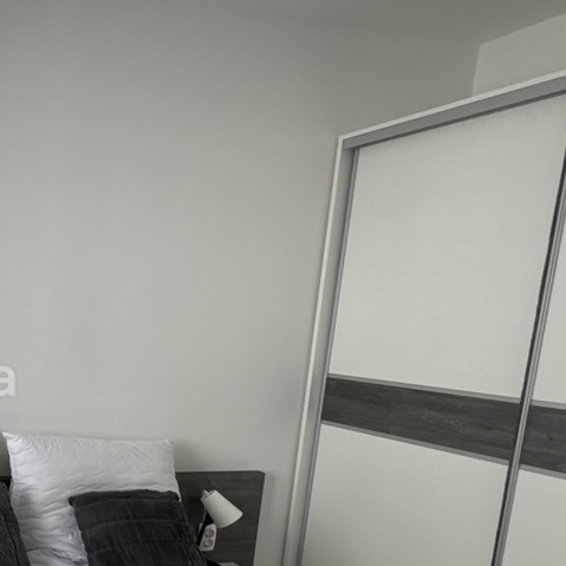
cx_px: -128
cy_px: 382
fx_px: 573
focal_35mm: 31
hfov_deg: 37.9
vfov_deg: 51.5
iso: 40
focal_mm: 2.22
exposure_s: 1/132
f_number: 2.2
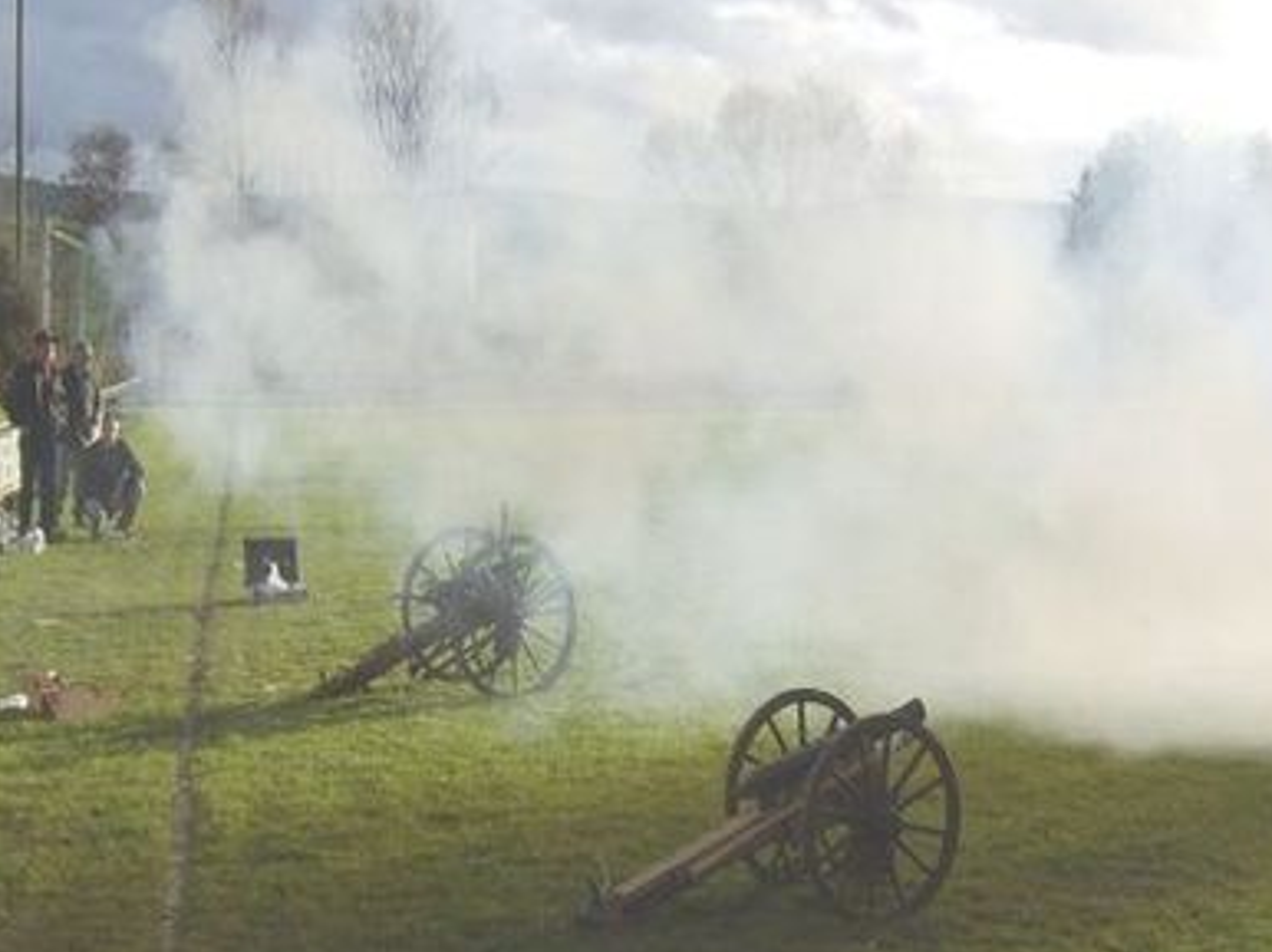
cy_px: 371
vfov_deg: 29.6
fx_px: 1799
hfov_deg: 38.9
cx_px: 573
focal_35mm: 49
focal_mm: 8.13
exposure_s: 1/210
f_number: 5.6
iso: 71
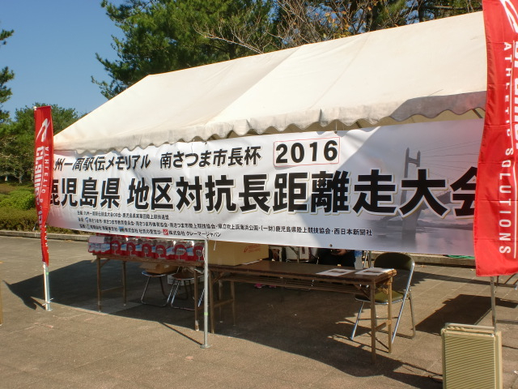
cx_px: 259
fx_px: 524
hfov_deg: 52.6
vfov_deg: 40.7
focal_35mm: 35
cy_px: 194
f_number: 5.6
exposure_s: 1/400
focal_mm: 6.3
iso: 64
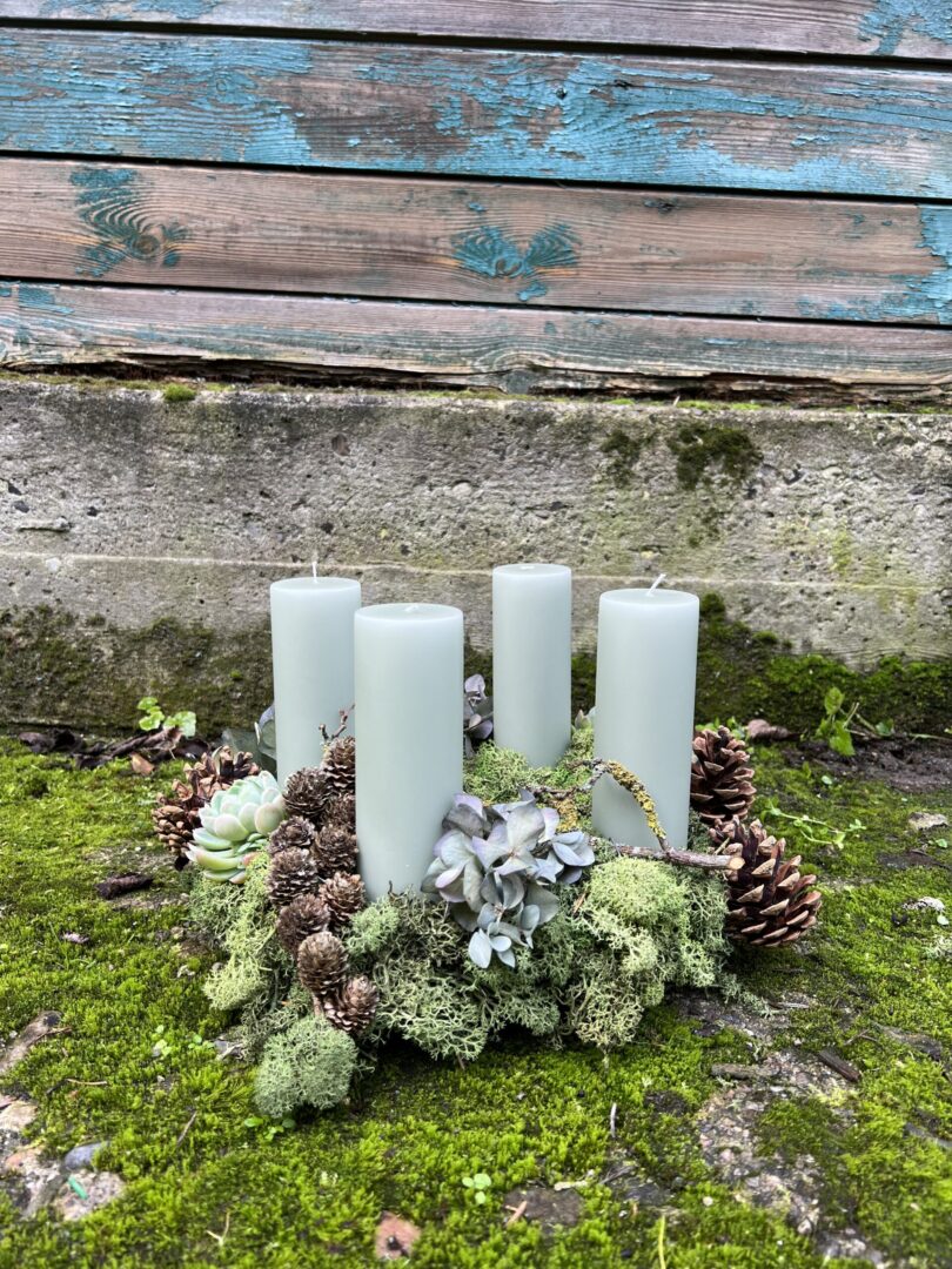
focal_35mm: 26
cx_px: 476
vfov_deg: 67.3
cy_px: 634
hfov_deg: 53.1
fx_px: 953
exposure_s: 1/121
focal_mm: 5.7
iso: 50
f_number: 1.5
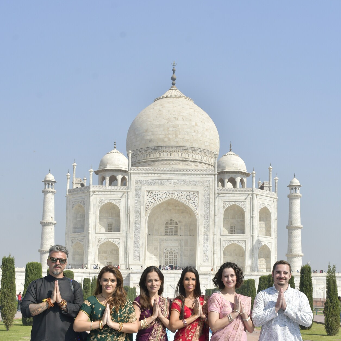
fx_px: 580
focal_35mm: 52
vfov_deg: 32.4
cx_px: 170
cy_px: 240
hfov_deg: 32.8
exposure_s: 1/250
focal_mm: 27
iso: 100
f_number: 9
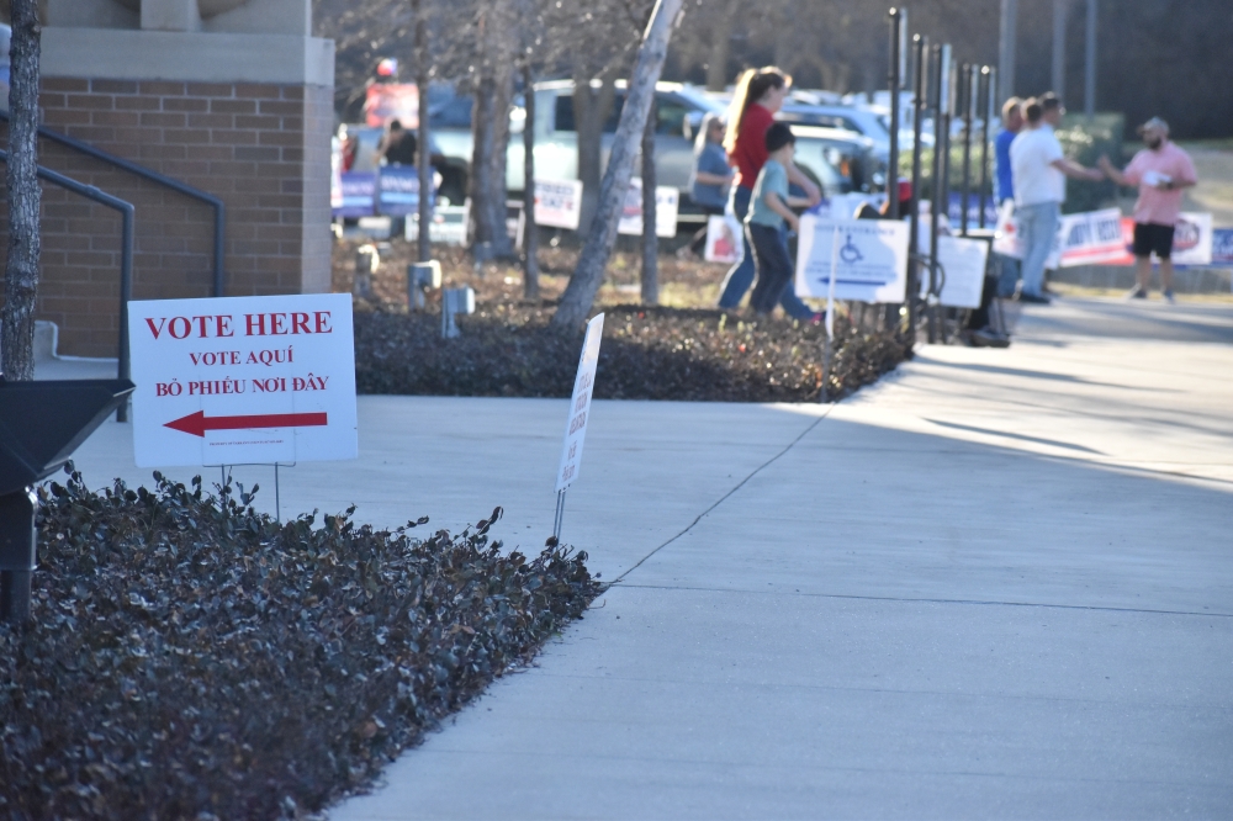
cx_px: 616
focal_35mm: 248
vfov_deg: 5.5
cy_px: 410
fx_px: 8474
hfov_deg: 8.3
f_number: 6.3
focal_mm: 165
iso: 1600
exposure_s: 1/2500
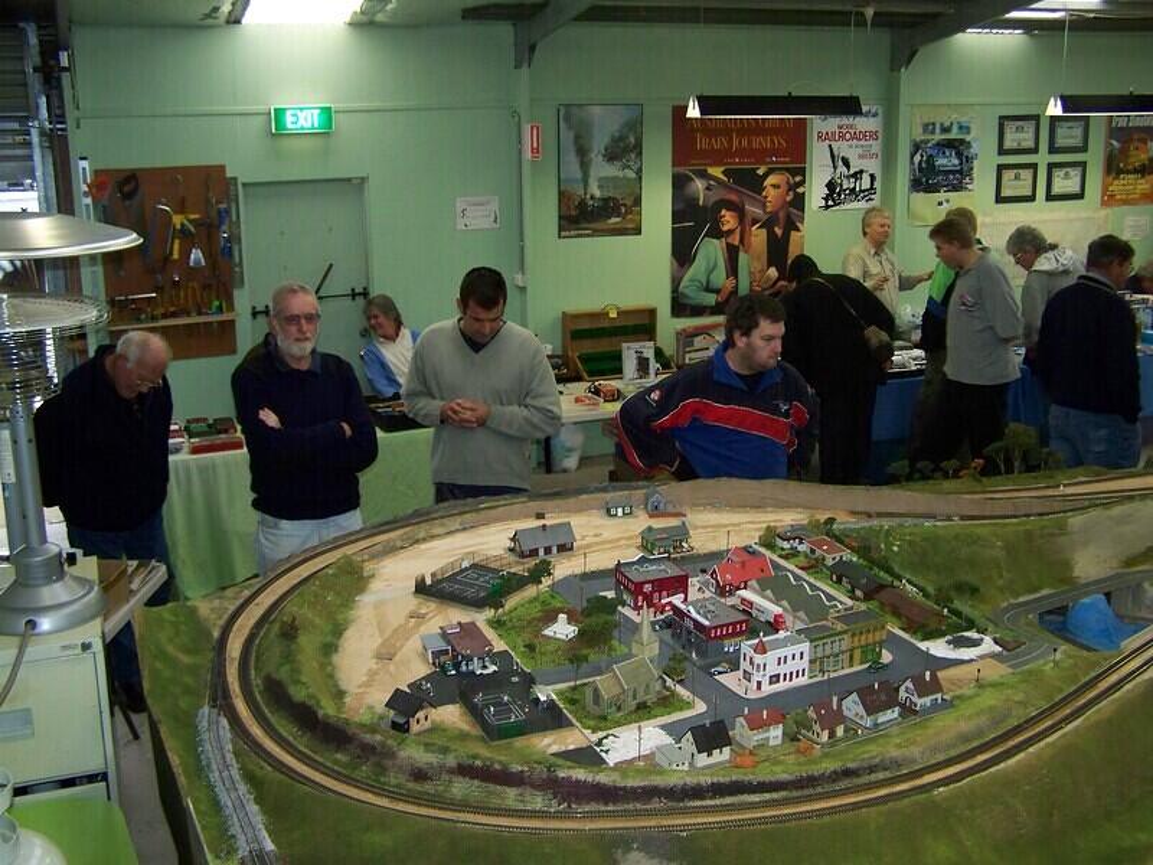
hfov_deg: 49.0
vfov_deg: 37.7
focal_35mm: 38
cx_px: 576
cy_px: 432
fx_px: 1266
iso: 200
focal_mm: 6.3
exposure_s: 1/50
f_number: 2.8
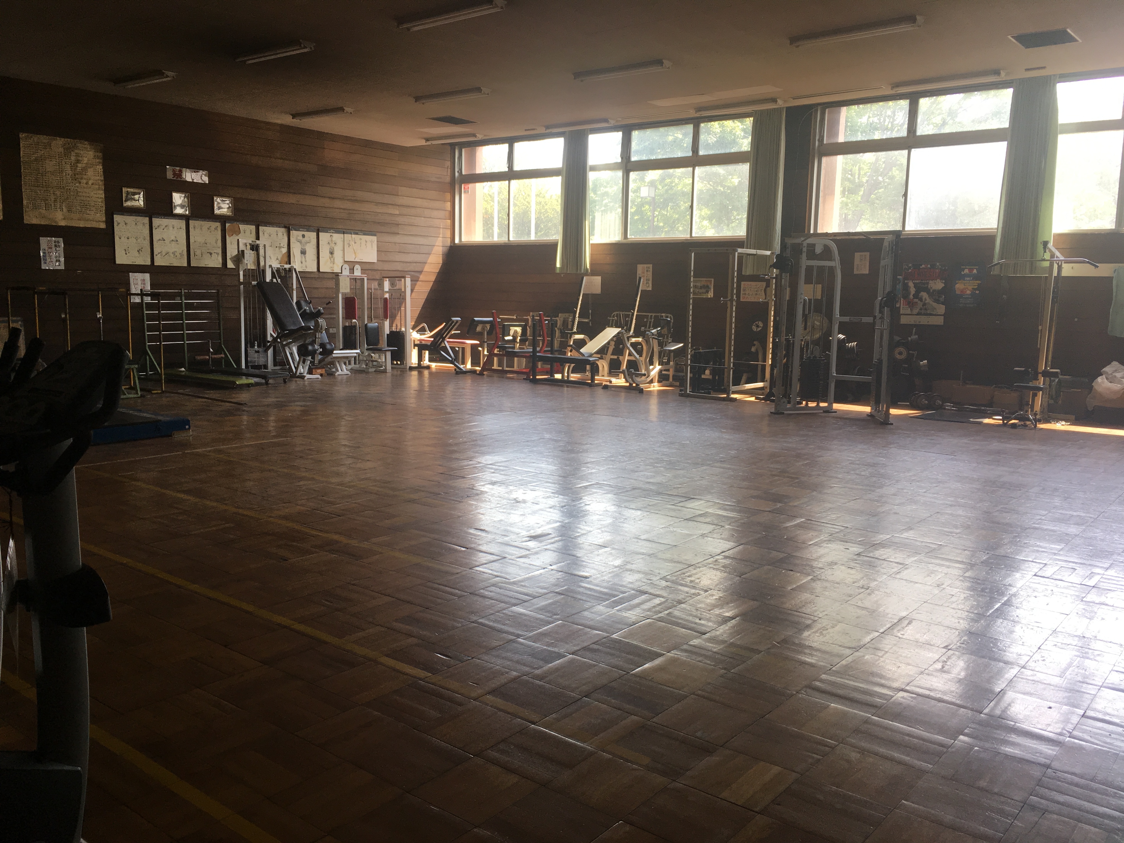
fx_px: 942
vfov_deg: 48.2
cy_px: 422
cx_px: 562
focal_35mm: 29
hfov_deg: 61.7
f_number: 2.2
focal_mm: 4.2
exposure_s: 1/120
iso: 40
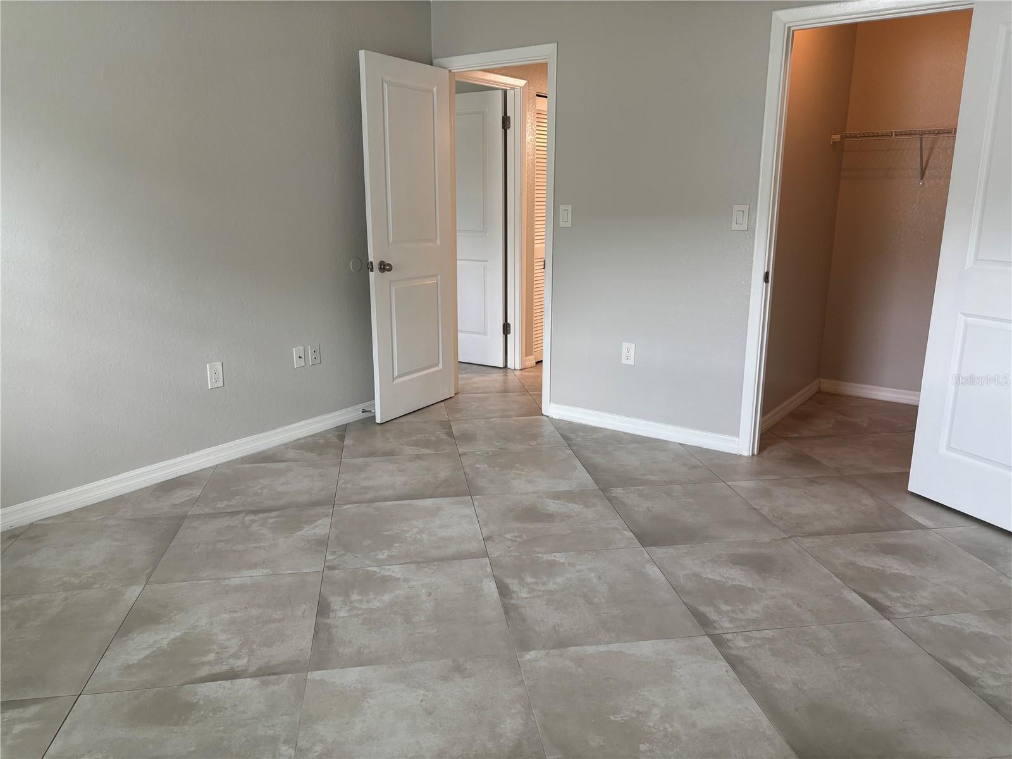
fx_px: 760
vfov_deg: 53.1
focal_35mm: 26
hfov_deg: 67.3
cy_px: 380
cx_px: 506
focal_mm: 5.96
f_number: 1.6
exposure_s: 1/60
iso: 80
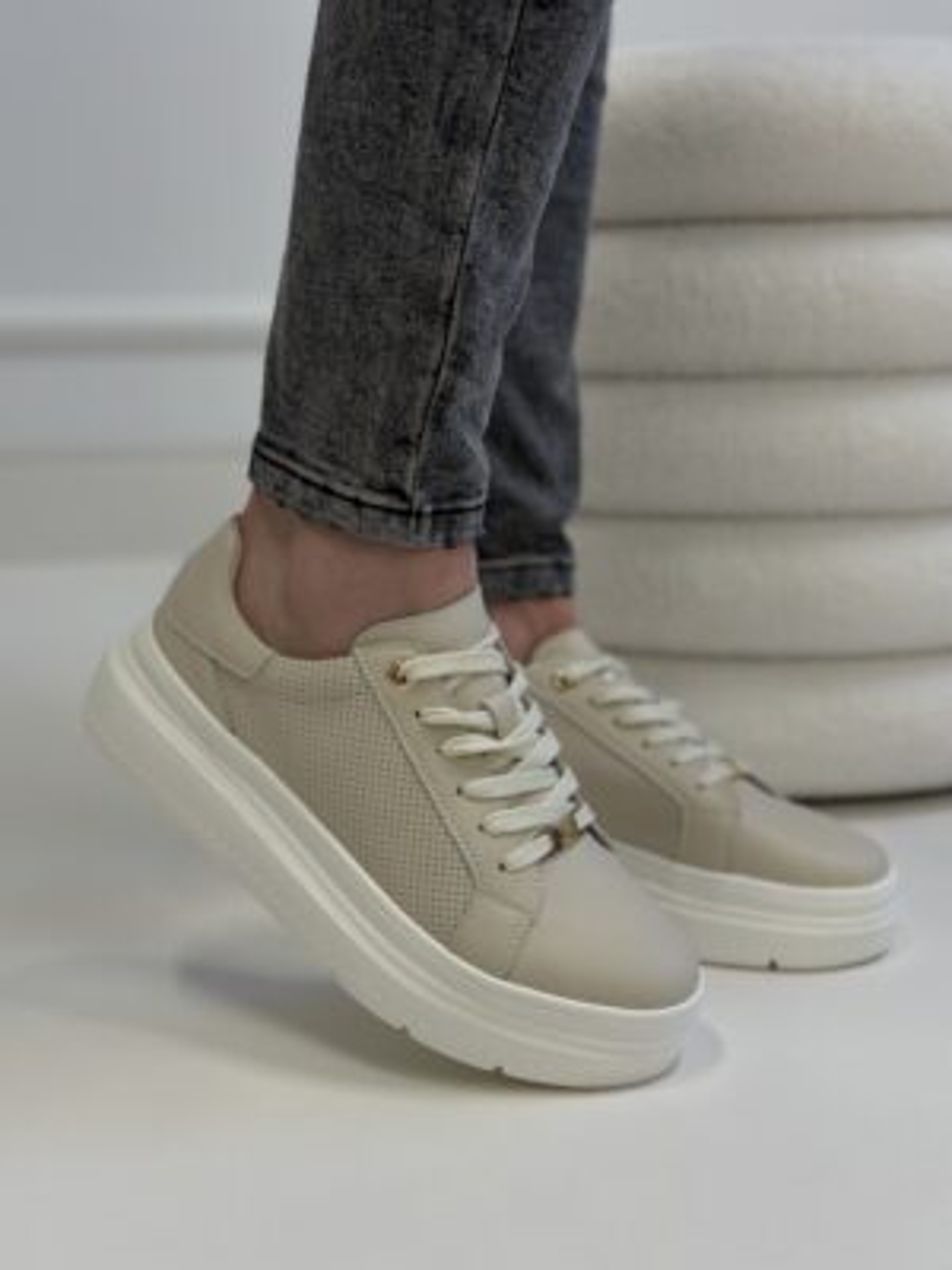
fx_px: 1760
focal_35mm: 48
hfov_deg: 30.3
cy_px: 635
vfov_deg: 39.7
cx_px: 476
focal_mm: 6.86
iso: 80
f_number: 1.78
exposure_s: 1/100
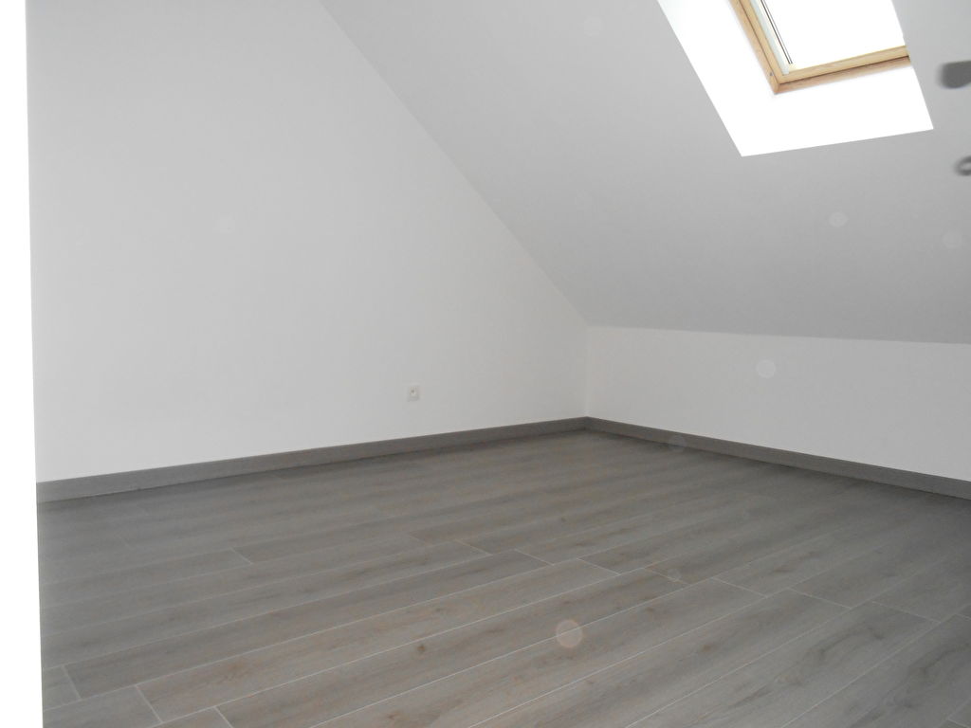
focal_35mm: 26
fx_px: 729
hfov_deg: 67.3
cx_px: 486
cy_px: 364
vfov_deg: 53.1
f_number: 3.5
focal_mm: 4.6
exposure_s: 1/25
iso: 320
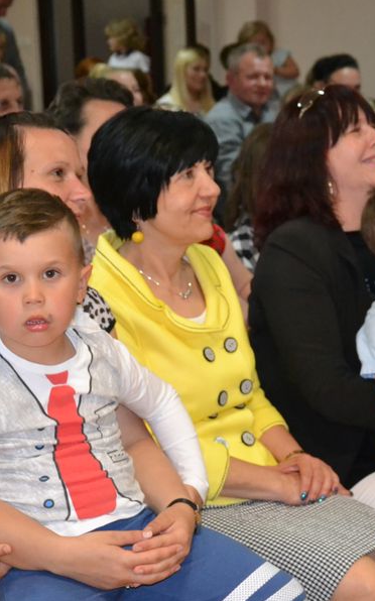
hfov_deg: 13.4
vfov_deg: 21.4
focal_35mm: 97
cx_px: 324
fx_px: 1588
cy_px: 300
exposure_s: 1/60
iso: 3200
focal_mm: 42
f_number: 4.8
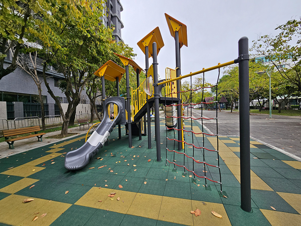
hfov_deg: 106.2
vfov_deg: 89.9
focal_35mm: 13
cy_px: 113
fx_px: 113
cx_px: 150
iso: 50
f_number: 2.2
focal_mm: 2.2
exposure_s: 1/238
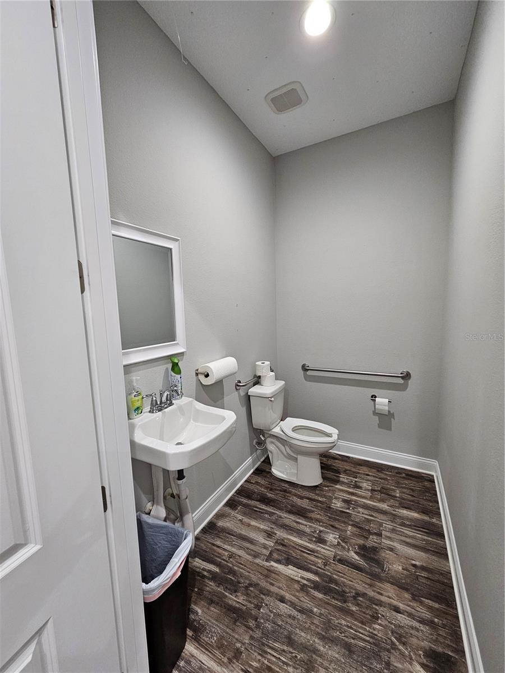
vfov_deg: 106.2
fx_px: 253
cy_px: 336
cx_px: 252
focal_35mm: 13
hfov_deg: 89.9
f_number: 2.2
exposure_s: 1/60
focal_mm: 2.2
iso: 250
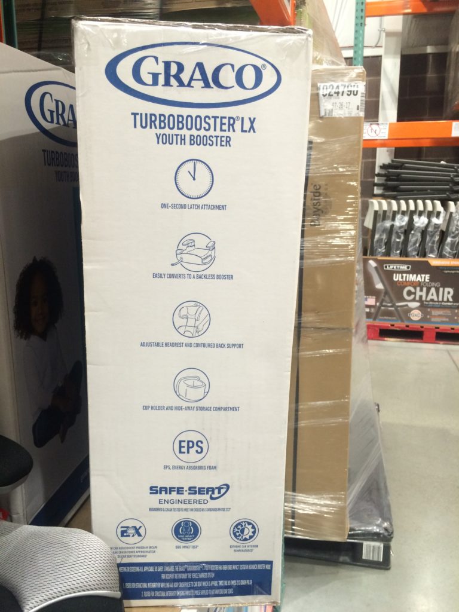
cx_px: 230
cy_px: 306
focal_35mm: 29
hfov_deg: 48.2
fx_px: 513
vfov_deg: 61.7
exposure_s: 1/30
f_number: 2.2
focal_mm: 4.15
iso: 100
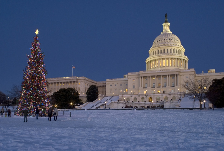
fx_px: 1263
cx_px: 112
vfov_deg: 6.8
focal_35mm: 202
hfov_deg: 10.1
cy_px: 76
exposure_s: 1/1.67
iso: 125
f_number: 8
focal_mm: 135
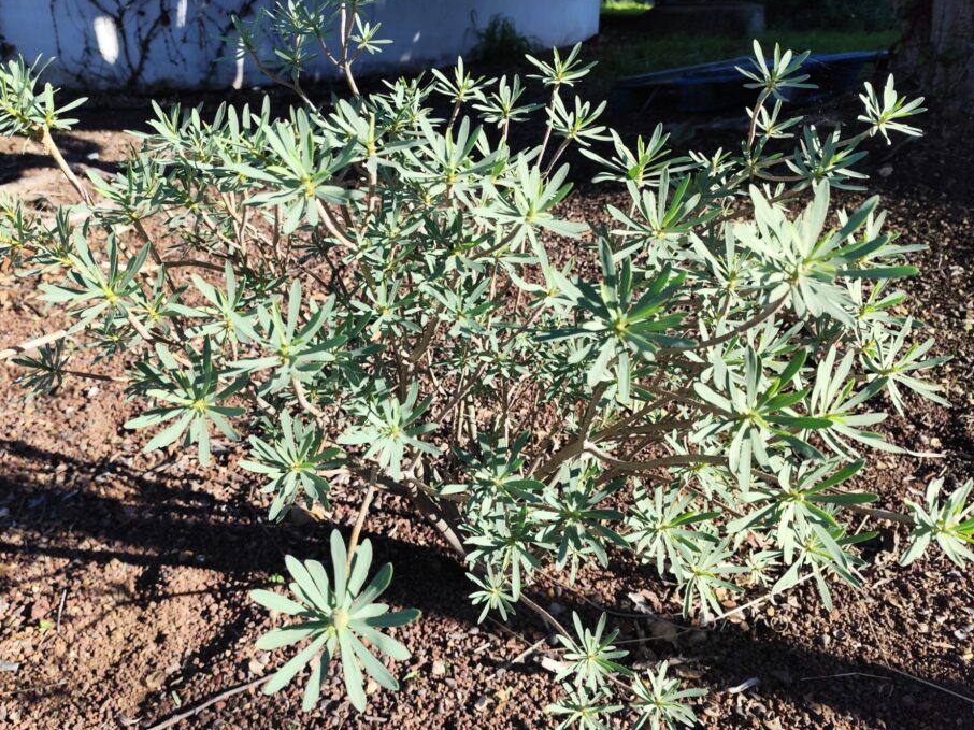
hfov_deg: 67.2
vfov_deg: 53.0
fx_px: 731
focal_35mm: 26
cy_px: 390
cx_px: 447
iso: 50
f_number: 1.65
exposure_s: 1/423
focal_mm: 6.19
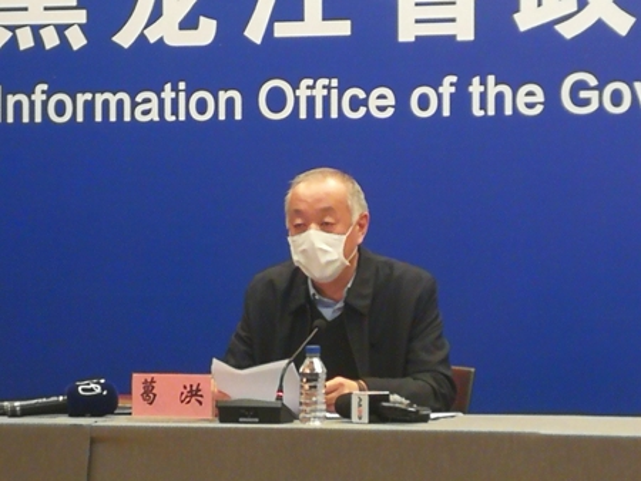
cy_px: 240
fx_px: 2761
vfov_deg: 10.0
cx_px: 320
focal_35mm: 149
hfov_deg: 13.2
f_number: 2.2
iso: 160
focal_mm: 3.95
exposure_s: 1/40
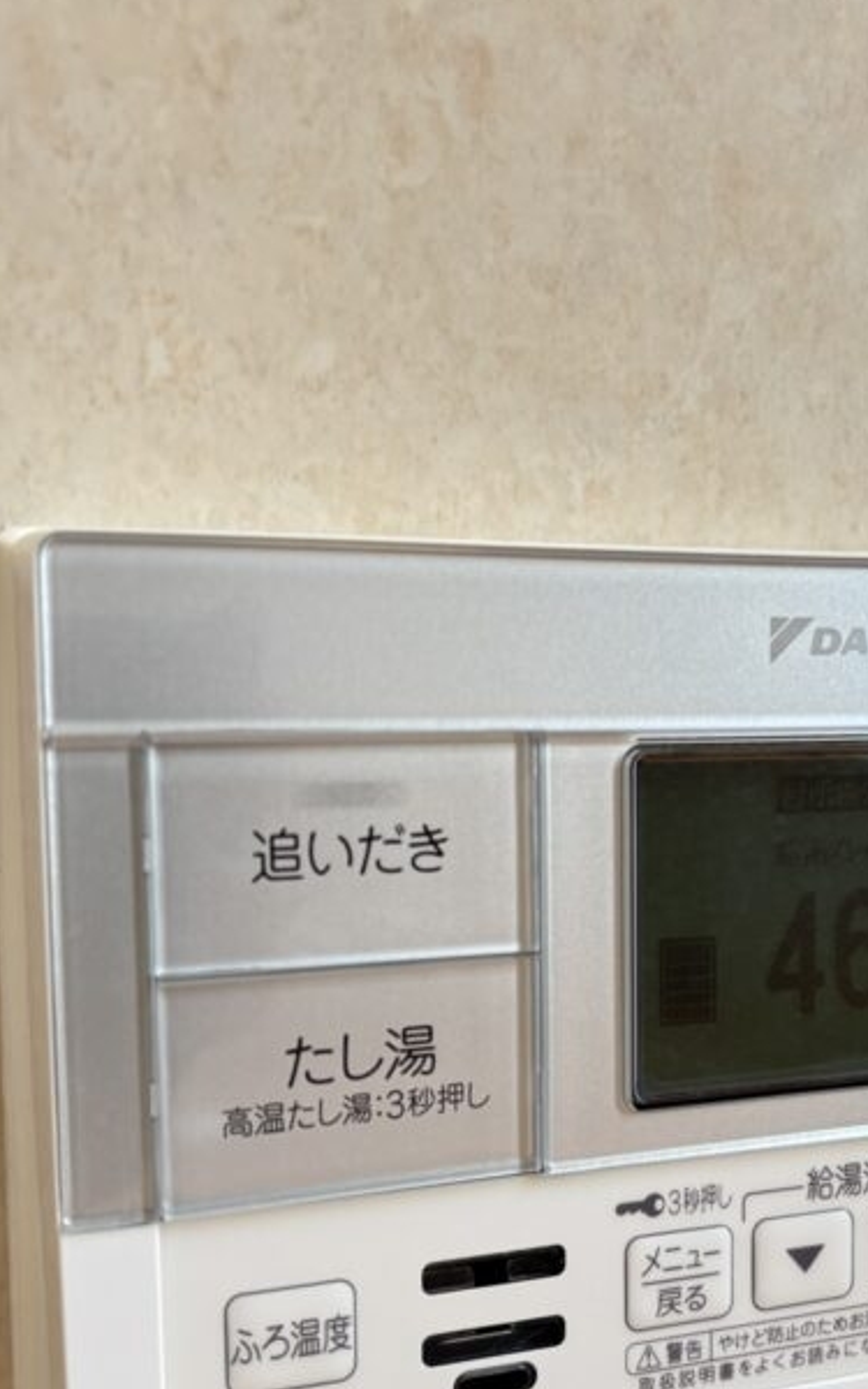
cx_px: 660
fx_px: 1779
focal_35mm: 47
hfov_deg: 27.0
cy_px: 873
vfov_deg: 42.3
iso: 80
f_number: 1.6
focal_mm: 5.96
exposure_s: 1/60
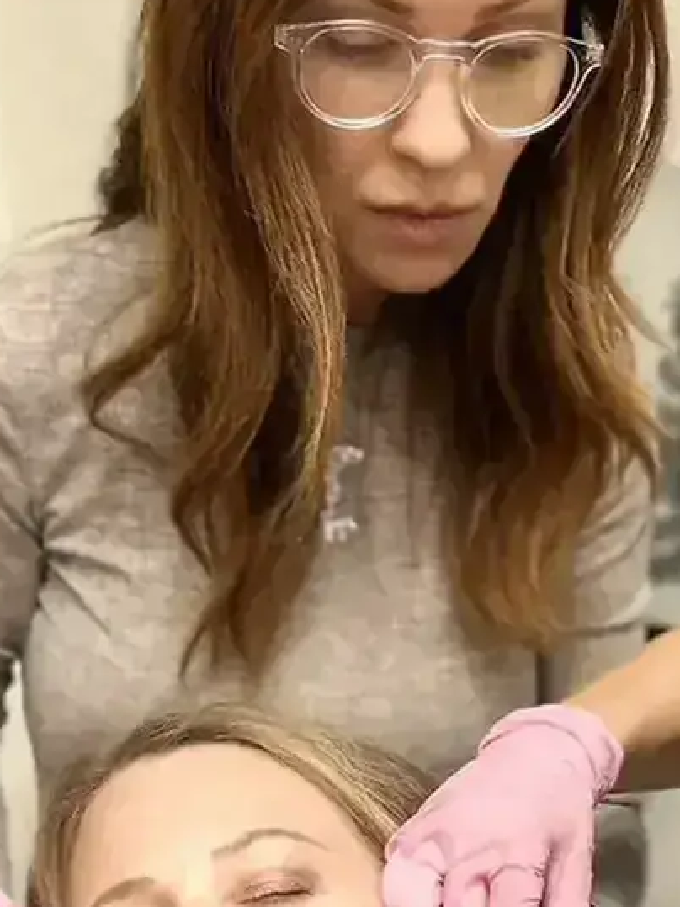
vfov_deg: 26.2
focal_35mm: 72
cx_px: 486
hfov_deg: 20.3
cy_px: 815
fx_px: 1887
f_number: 1.5
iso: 80
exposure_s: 1/60
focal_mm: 5.7
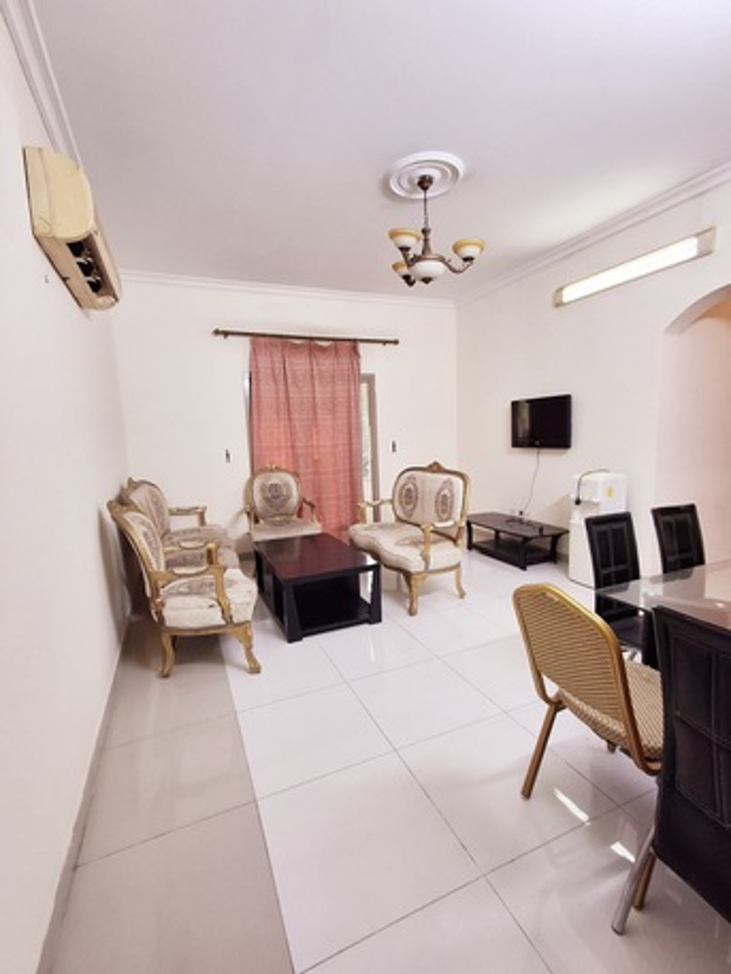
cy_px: 487
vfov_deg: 94.5
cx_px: 366
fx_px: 450
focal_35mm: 16
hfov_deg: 78.1
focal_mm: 1.64
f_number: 2.2
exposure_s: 1/50
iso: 64
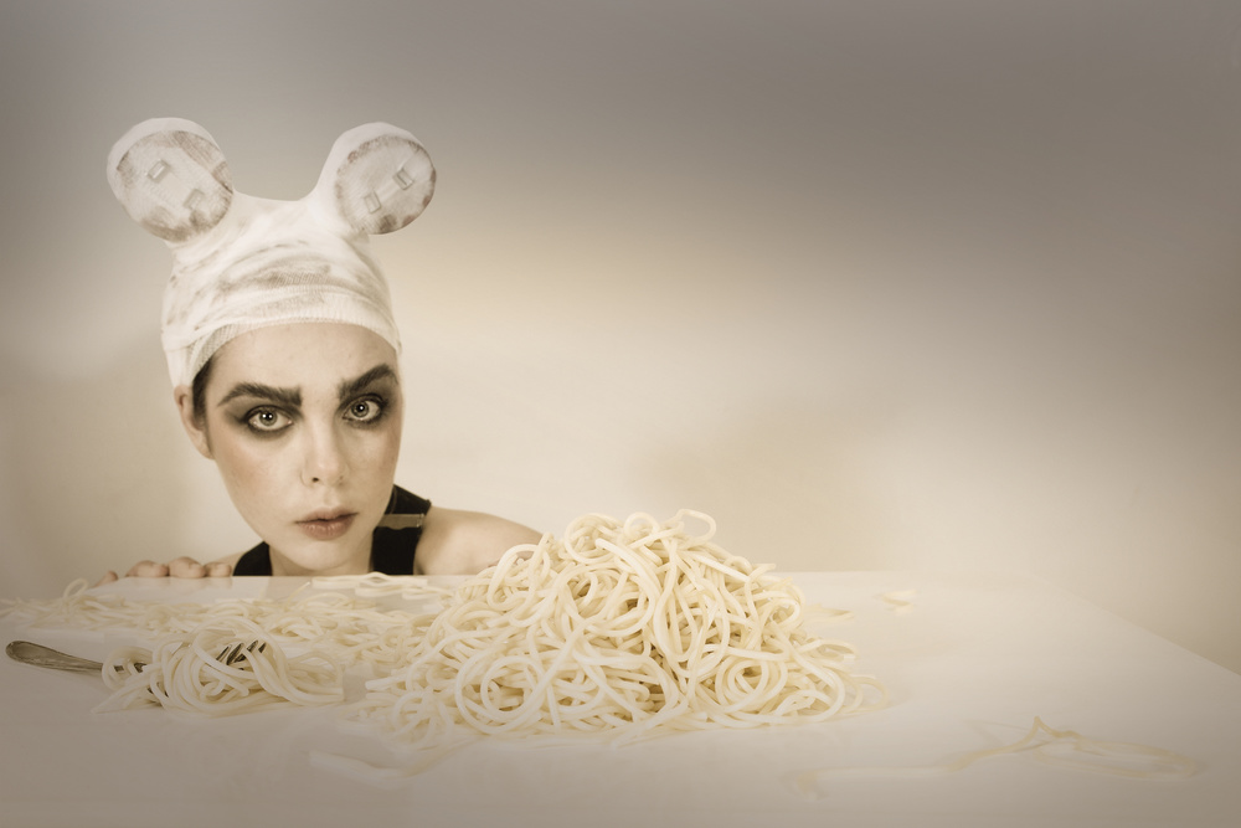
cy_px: 414
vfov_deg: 42.3
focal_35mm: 31
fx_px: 1069
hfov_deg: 60.3
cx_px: 620
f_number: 8
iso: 200
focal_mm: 31
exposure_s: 1/125
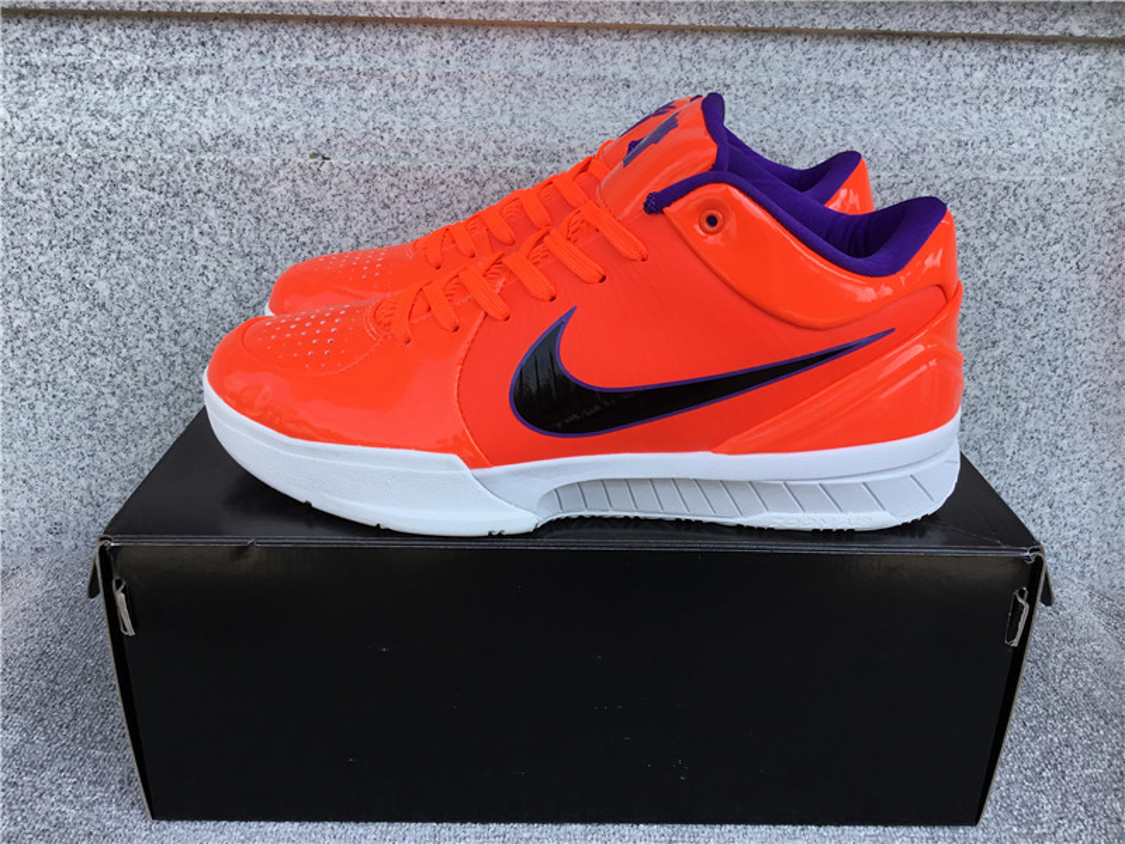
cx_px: 562
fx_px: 1007
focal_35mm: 31
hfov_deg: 58.4
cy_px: 422
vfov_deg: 45.4
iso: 25
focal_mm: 3.3
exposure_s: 1/418
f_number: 2.4
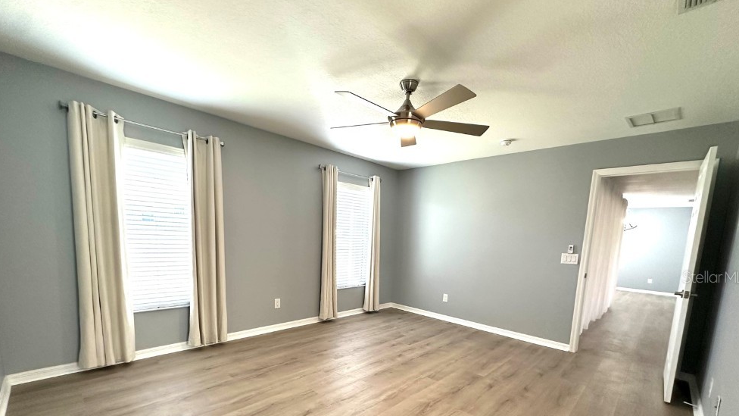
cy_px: 277
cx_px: 366
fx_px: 314
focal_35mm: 16
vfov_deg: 65.4
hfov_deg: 99.4
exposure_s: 1/120
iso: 250
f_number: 2.2
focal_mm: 2.22
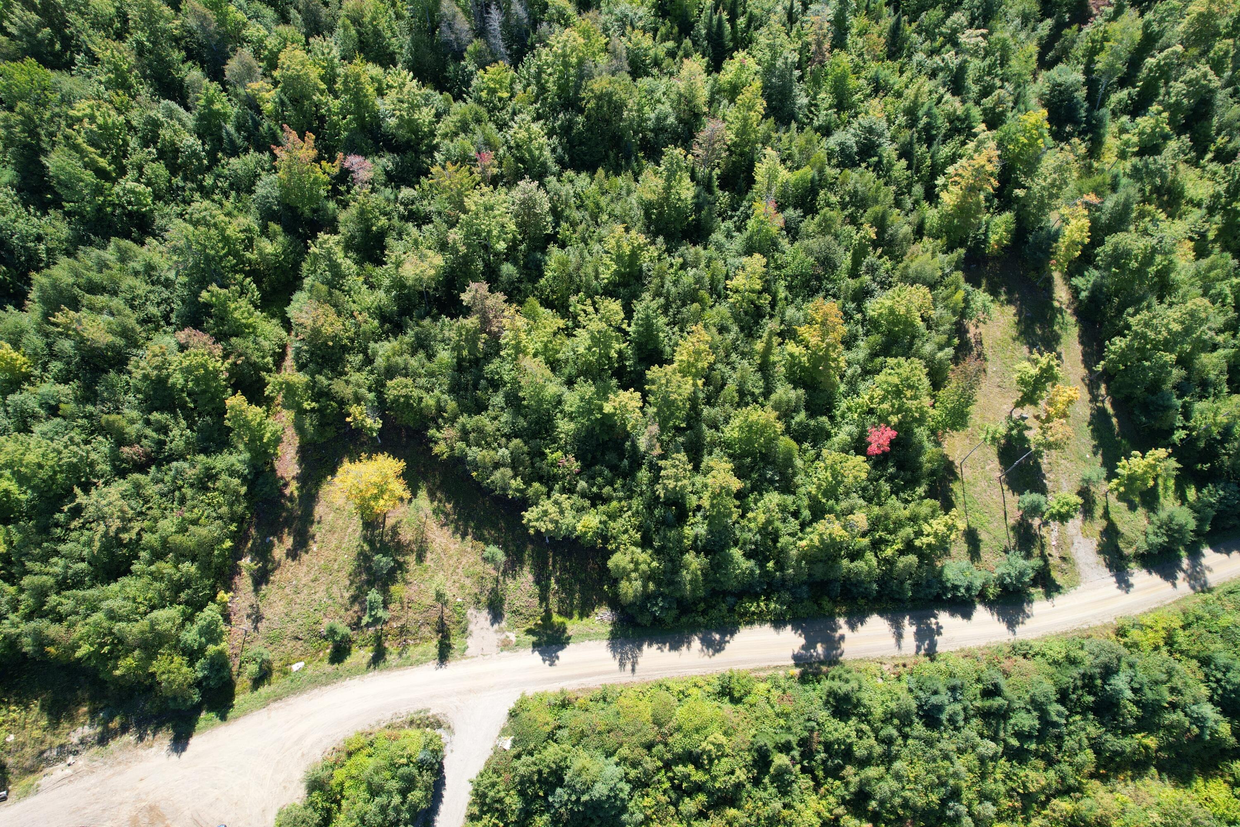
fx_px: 758
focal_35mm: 22
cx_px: 620
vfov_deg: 57.2
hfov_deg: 78.6
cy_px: 414
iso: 100
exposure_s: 1/500
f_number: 2.8
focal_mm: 8.38
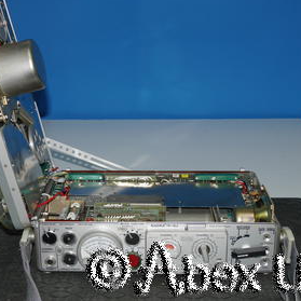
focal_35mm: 66
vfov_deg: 26.1
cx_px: 133
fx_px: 649
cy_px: 140
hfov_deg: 26.1
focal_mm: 26
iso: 400
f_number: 11
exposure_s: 1/60
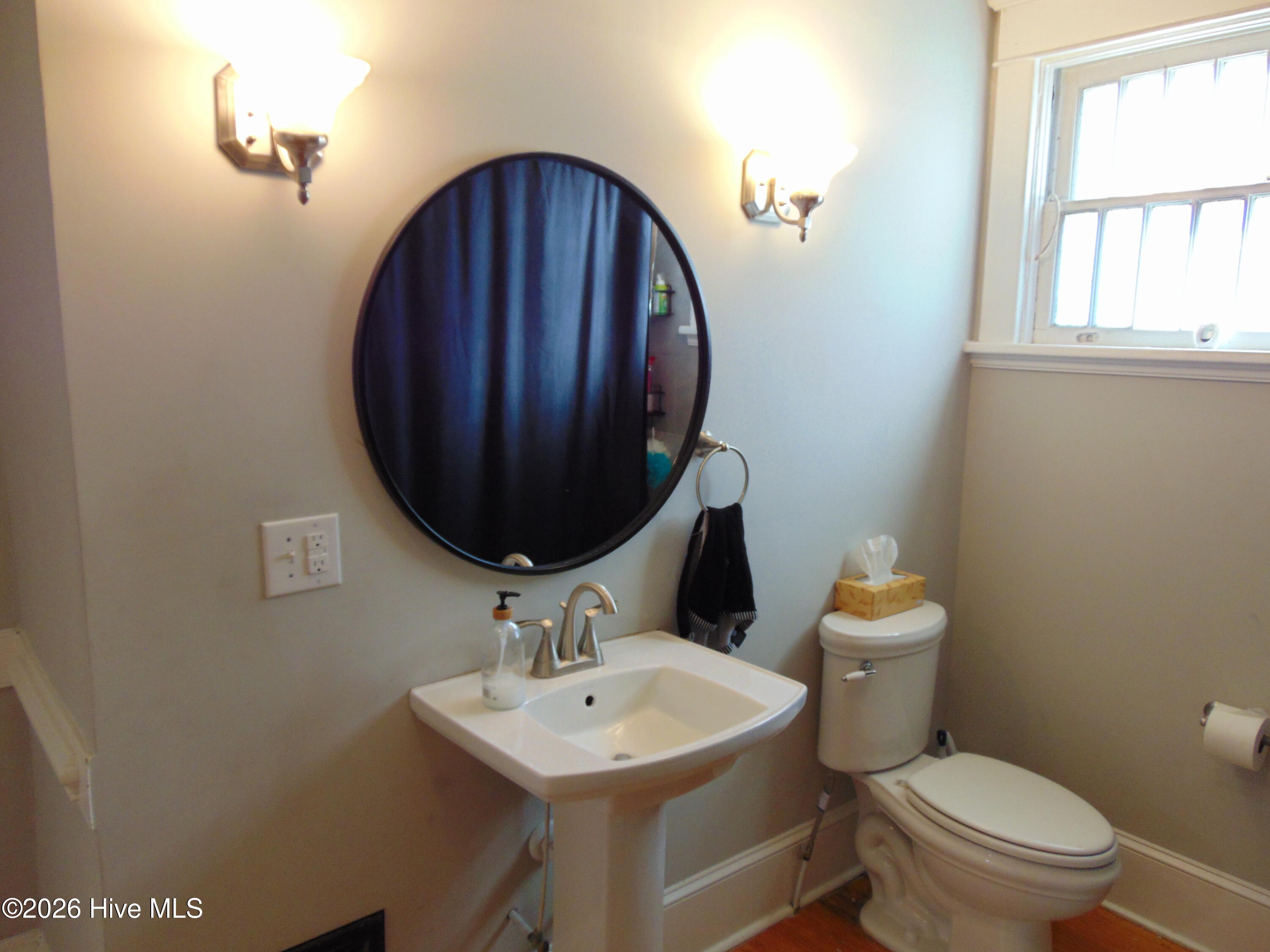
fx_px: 917
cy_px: 476
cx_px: 635
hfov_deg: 69.4
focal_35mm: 25
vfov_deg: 54.9
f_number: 3
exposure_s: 1/30
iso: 250
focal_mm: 4.5
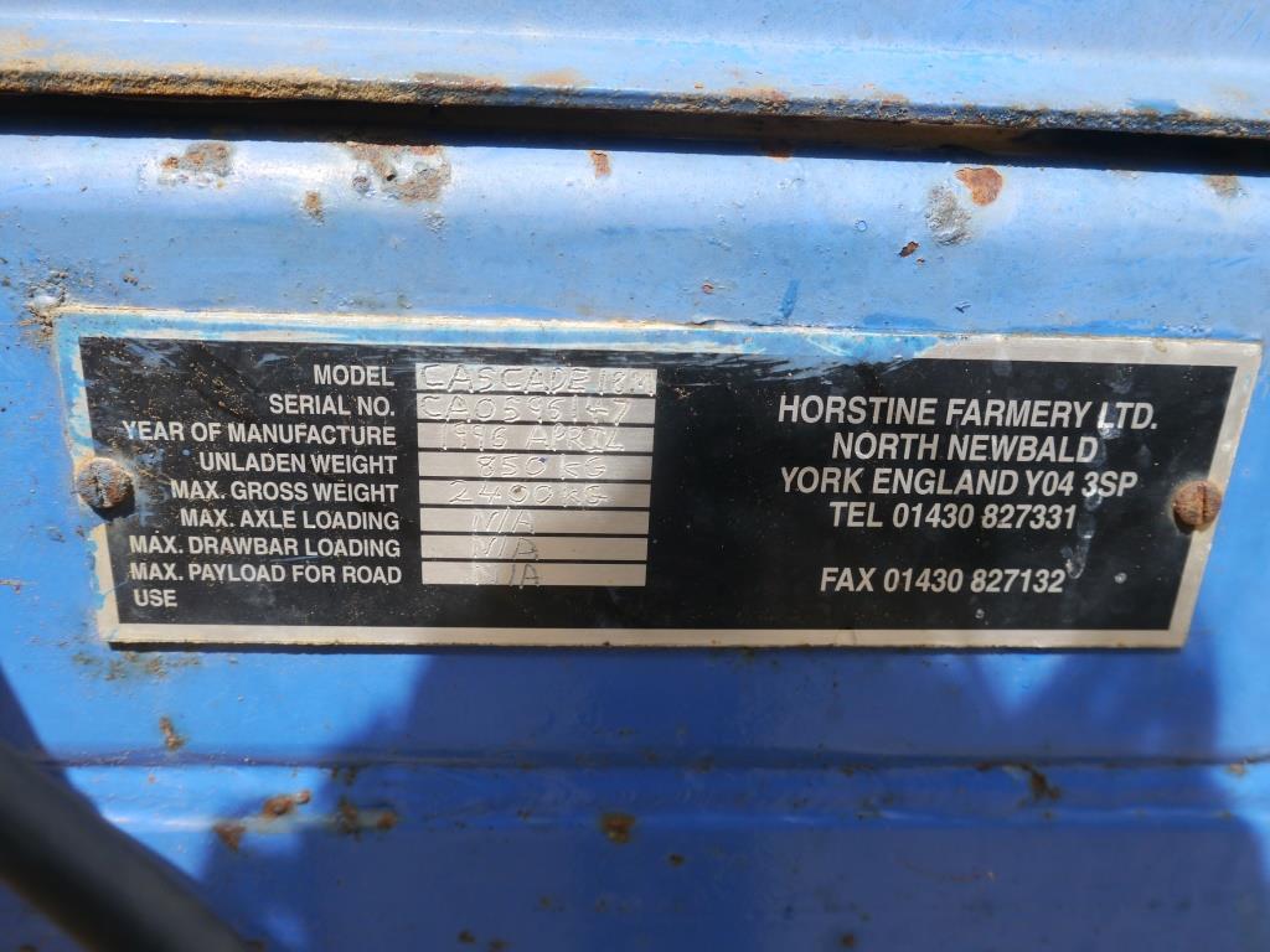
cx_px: 635
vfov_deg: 41.8
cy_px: 476
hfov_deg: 54.0
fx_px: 1247
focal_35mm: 34
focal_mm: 17
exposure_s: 1/250
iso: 160
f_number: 7.1
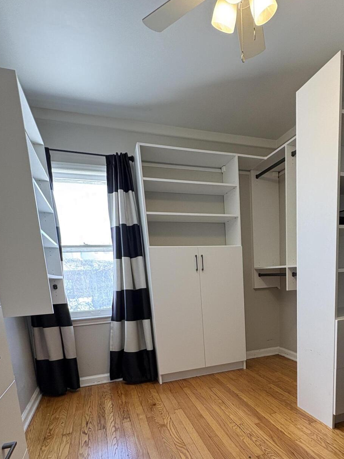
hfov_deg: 57.9
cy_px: 332
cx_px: 223
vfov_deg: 70.1
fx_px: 305
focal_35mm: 23
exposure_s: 1/120
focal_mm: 2.22
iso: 200
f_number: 2.2
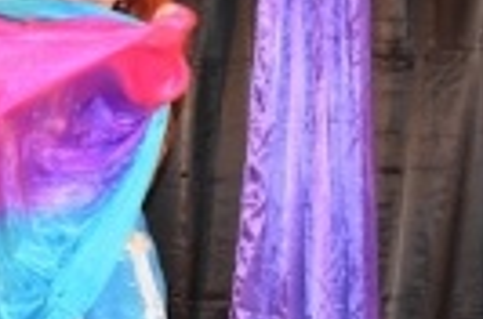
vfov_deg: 9.6
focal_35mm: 141
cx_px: -7
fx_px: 1887
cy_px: 366
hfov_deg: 14.3
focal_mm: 24
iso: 3600
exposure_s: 1/60
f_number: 4
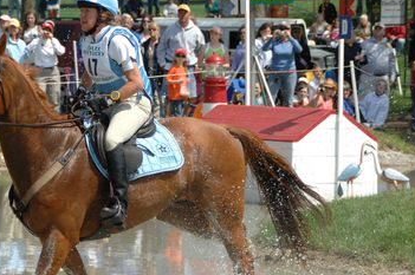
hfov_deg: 7.9
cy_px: 167
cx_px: 175
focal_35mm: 260
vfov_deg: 5.3
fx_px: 2992
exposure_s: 1/1000
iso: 500
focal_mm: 95
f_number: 7.1
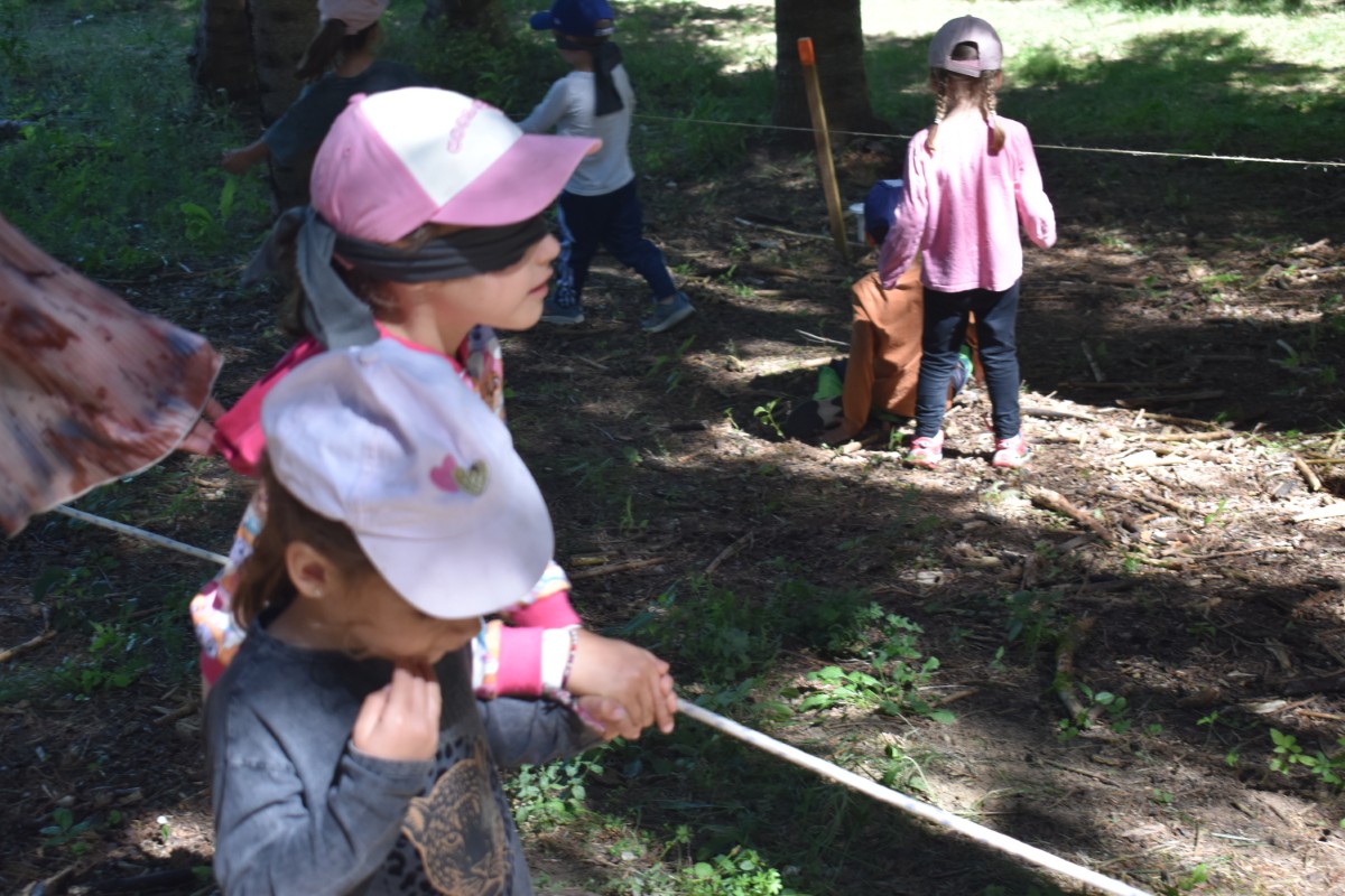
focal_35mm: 57
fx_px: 2129
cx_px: 672
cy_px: 448
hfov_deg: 35.1
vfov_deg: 23.8
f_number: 5
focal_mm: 38
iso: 400
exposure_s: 1/100
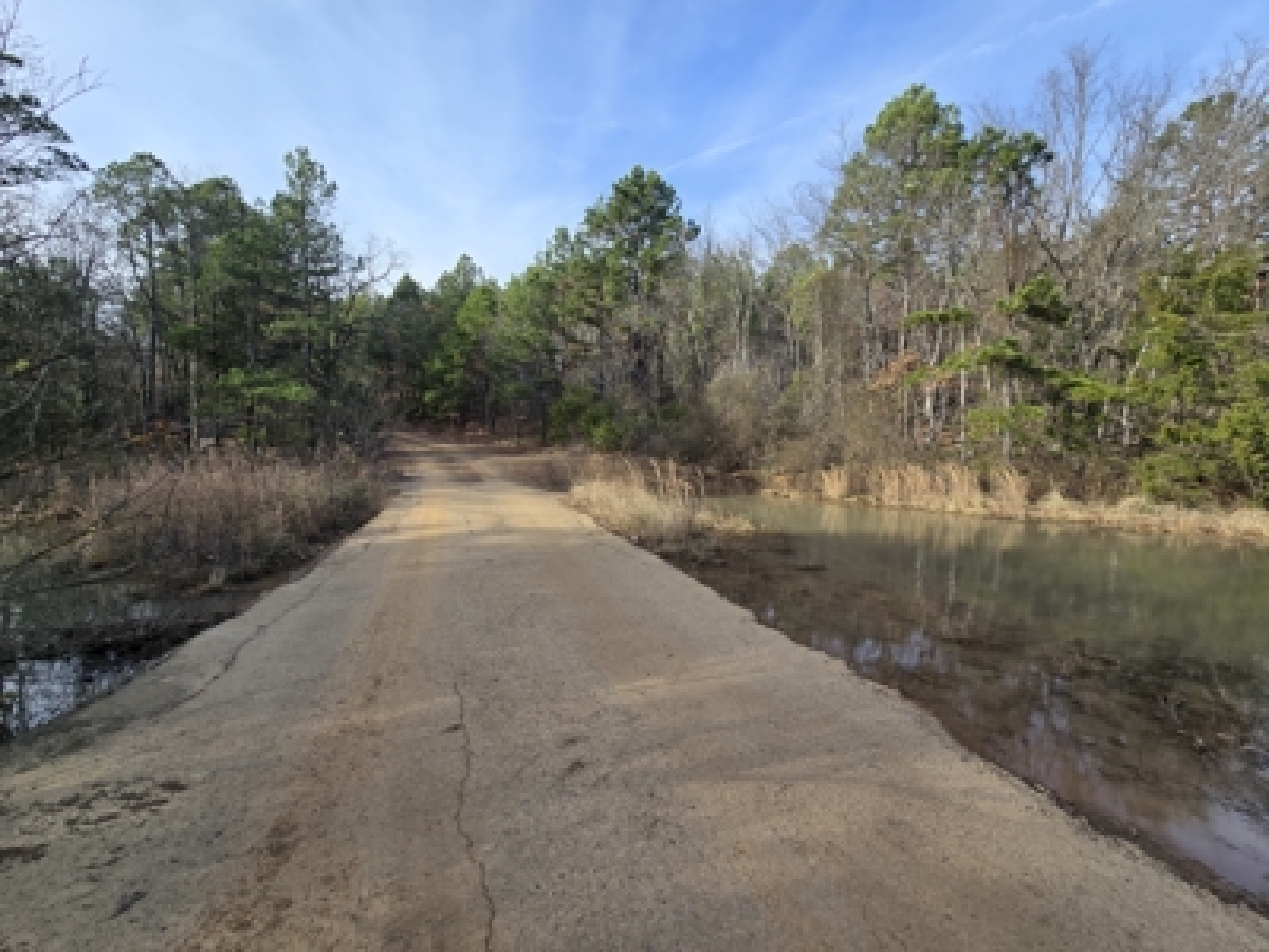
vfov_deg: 89.9
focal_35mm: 13
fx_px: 477
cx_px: 634
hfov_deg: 106.2
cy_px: 476
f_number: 2.2
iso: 50
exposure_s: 1/1099
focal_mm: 2.2
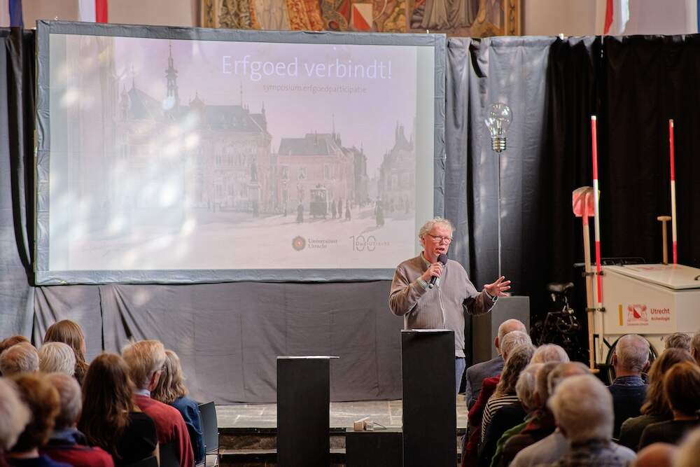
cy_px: 234
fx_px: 2489
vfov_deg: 10.7
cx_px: 350
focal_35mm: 128
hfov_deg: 16.0
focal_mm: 85
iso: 500
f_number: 2
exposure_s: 1/200
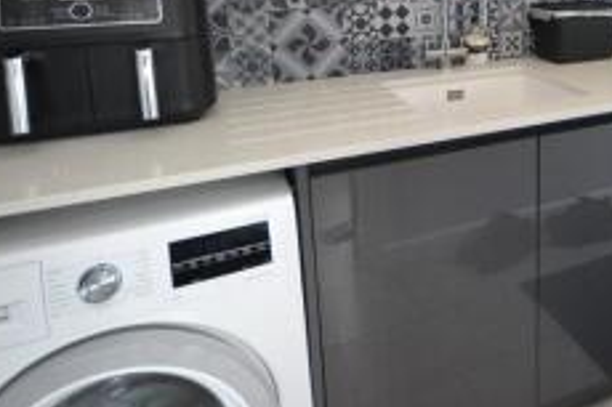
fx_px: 527
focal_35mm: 31
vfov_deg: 39.4
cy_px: 44
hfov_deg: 54.9
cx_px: 514
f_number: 4
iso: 1000
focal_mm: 10
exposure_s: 1/60
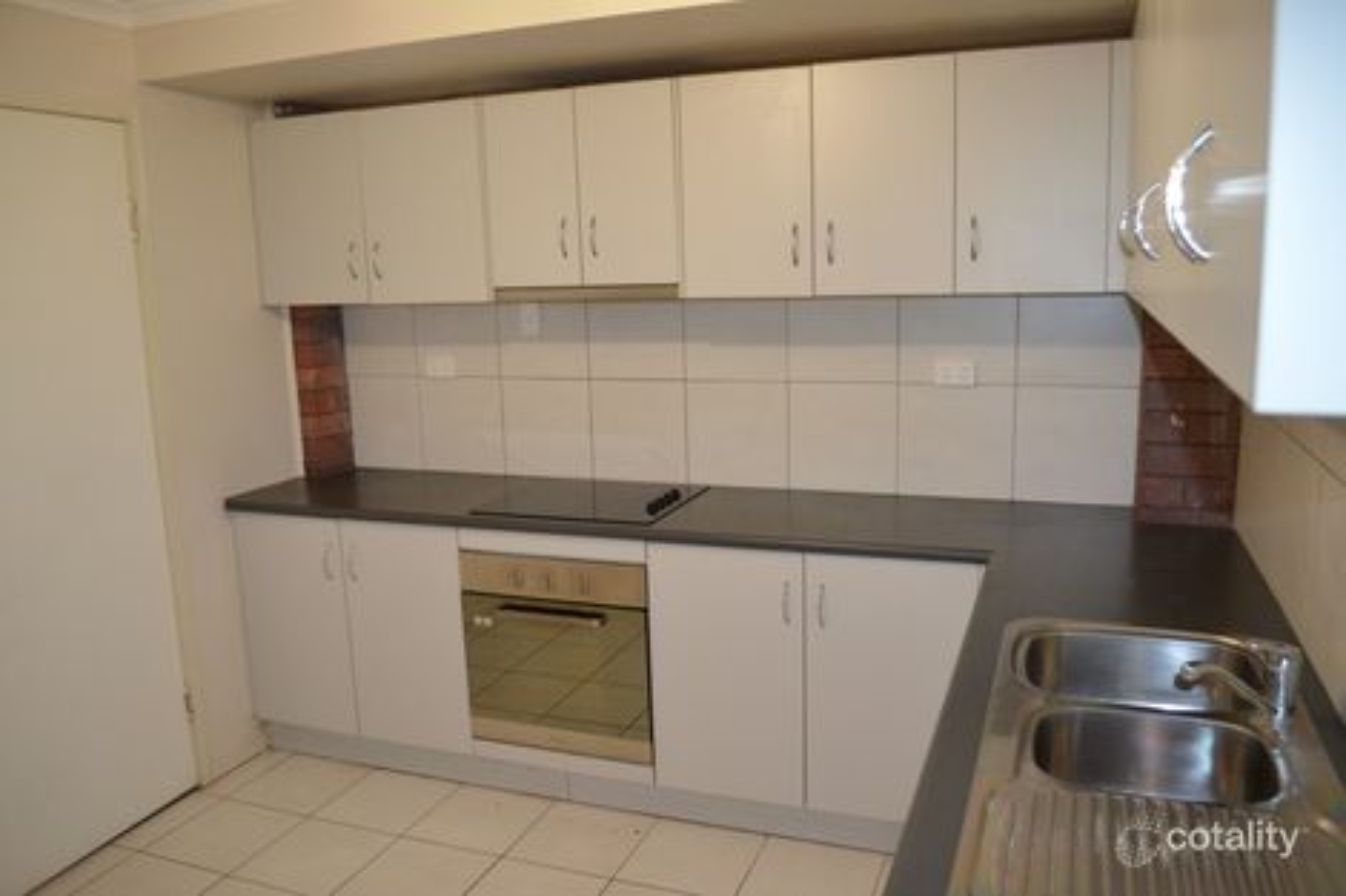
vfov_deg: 47.9
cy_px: 448
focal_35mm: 27
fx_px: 1009
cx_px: 673
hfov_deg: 67.4
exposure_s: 1/60
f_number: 3.5
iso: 2800
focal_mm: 18
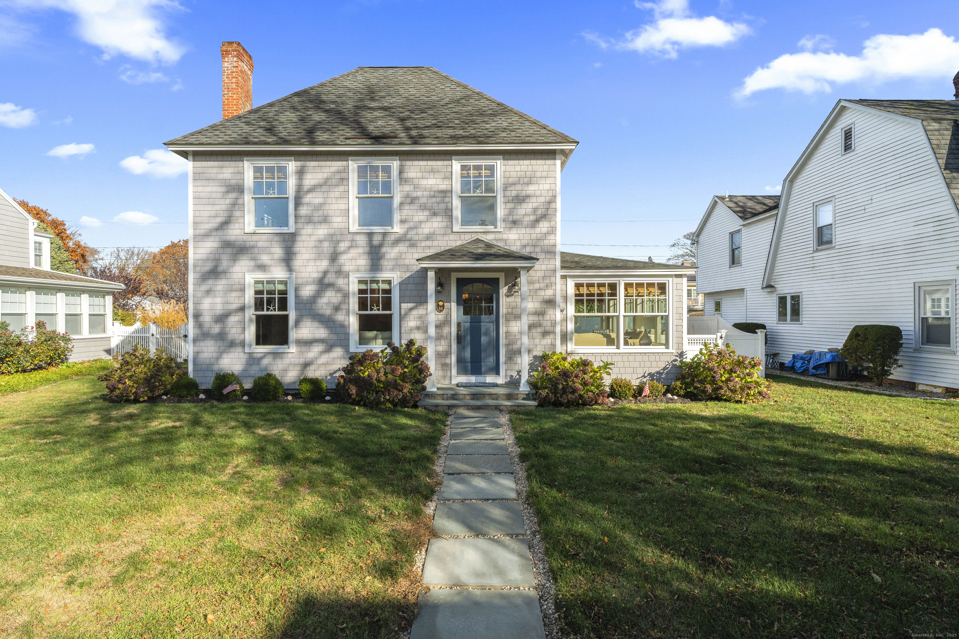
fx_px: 474
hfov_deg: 90.6
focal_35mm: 18
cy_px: 320
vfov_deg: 68.0
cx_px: 480
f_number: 7.1
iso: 1600
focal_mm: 17.8
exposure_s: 1/2000
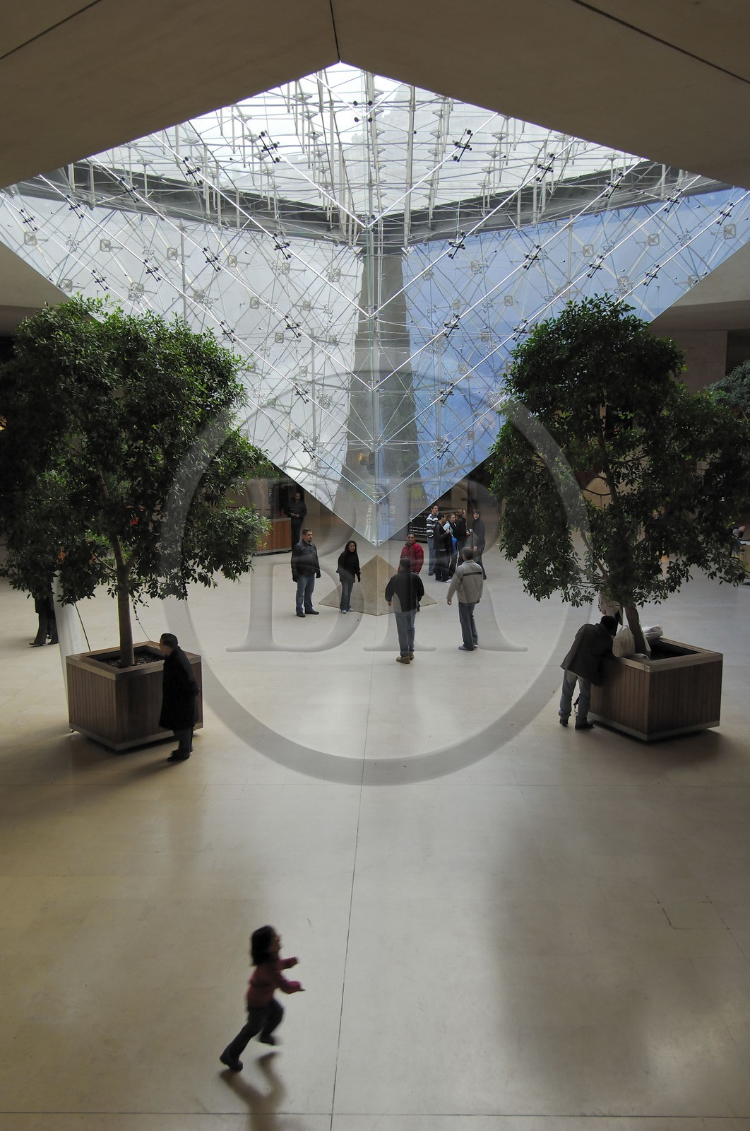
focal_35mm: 30
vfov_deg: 62.0
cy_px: 566
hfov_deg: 43.5
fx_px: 940
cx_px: 375
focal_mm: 20
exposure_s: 1/60
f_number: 6.7
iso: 160
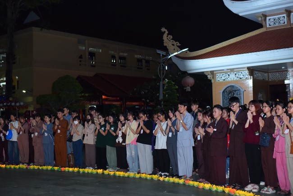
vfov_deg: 27.0
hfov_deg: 39.6
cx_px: 146
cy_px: 98
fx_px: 407
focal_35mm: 50
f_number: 2.2
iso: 1000
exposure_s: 1/160
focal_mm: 50
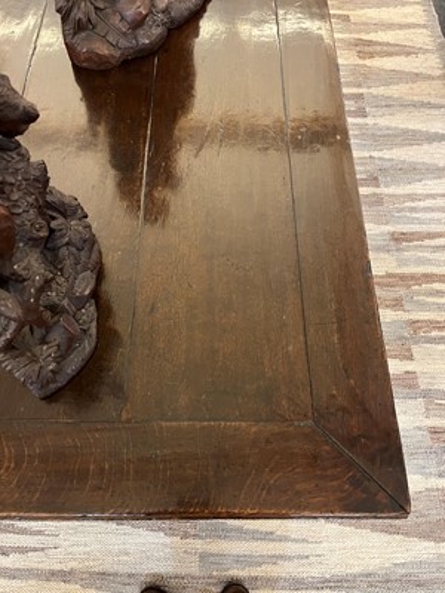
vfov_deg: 67.3
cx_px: 222
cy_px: 296
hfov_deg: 53.1
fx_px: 446
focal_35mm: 26
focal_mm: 5.1
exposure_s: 1/50
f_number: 1.6
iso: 400
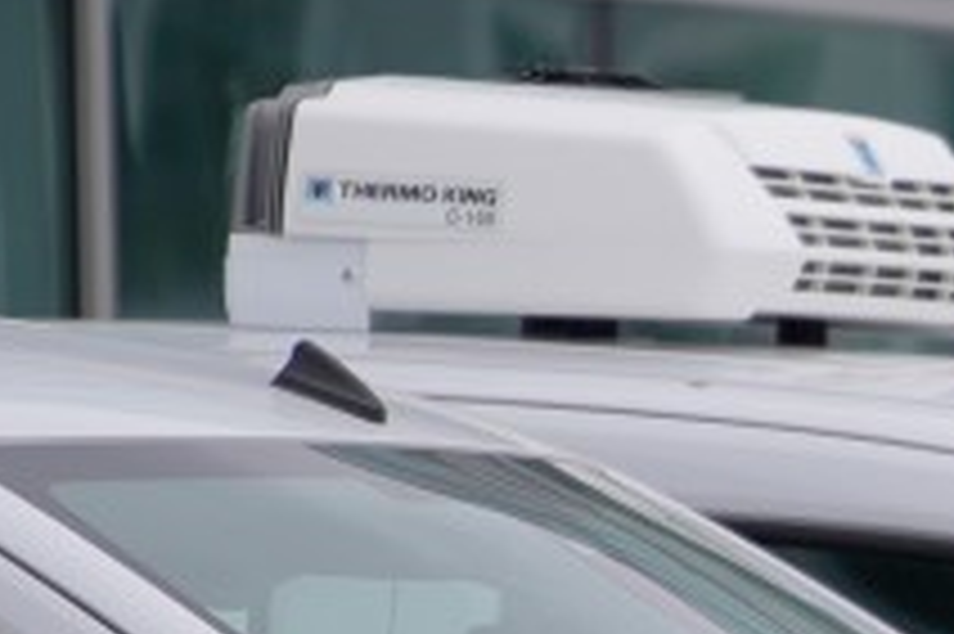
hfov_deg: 2.7
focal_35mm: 744
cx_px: 2750
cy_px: 1306
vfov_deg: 1.8
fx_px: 19700
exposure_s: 1/1600
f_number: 2.8
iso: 200
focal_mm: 123
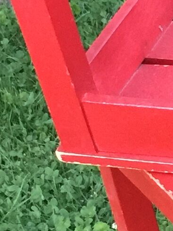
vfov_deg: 10.2
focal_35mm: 193
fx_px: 1285
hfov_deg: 7.3
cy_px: 114
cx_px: 388
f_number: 2.2
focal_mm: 4.15
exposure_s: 1/17
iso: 160
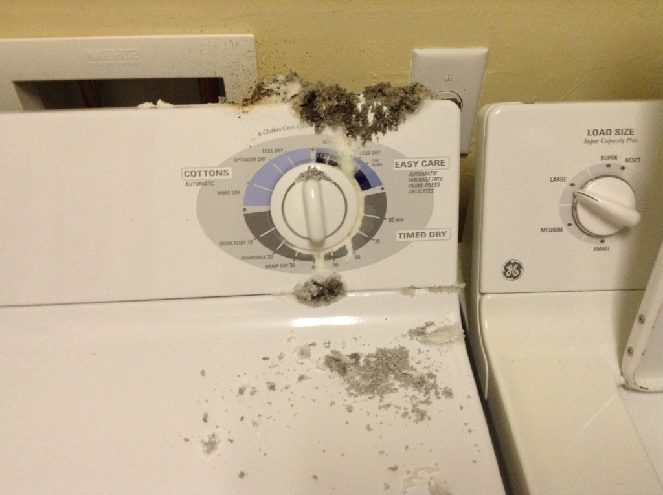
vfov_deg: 42.8
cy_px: 248
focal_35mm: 33
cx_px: 332
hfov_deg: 55.4
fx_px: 631
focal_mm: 3.3
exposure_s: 1/24
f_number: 2.4
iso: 125
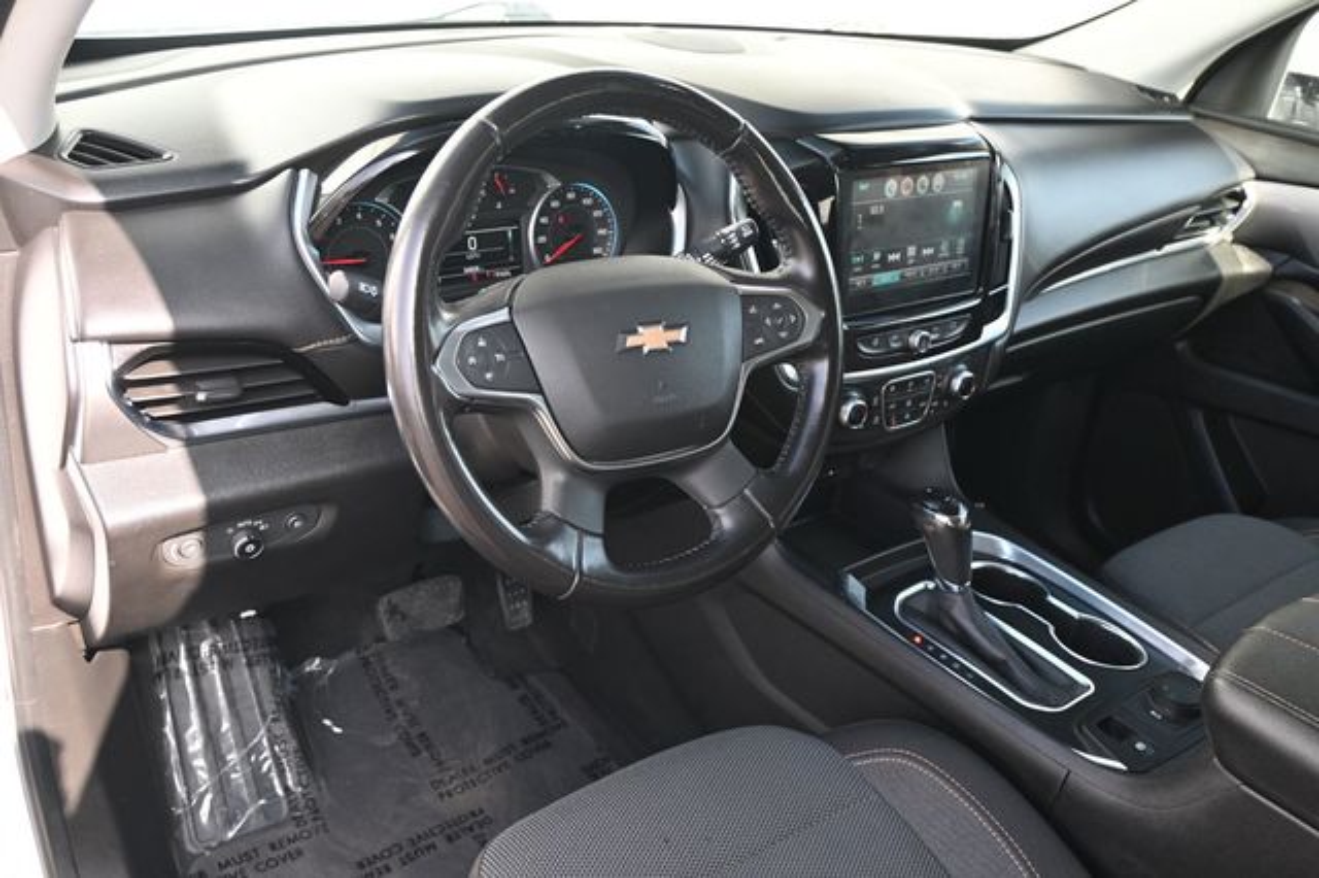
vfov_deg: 42.6
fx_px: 1126
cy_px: 439
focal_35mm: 31
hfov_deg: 60.7
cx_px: 660
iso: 400
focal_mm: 20.5
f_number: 3.8
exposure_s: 1/160
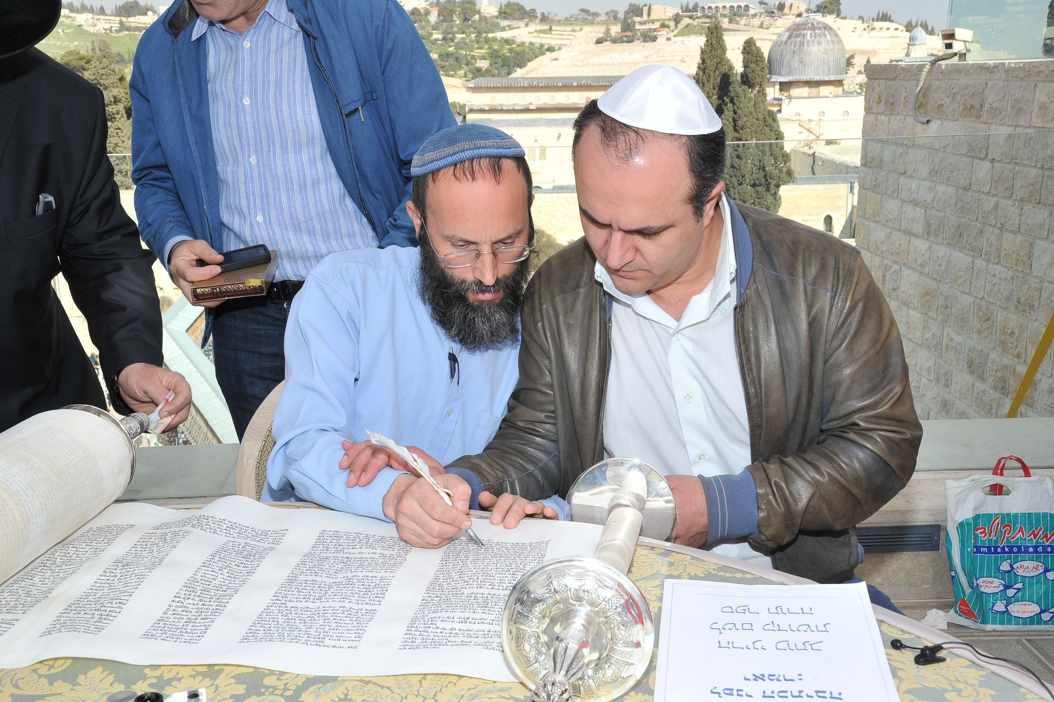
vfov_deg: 33.4
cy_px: 351
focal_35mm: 40
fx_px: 1171
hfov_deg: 48.5
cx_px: 527
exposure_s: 1/250
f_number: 14
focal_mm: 40
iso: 500
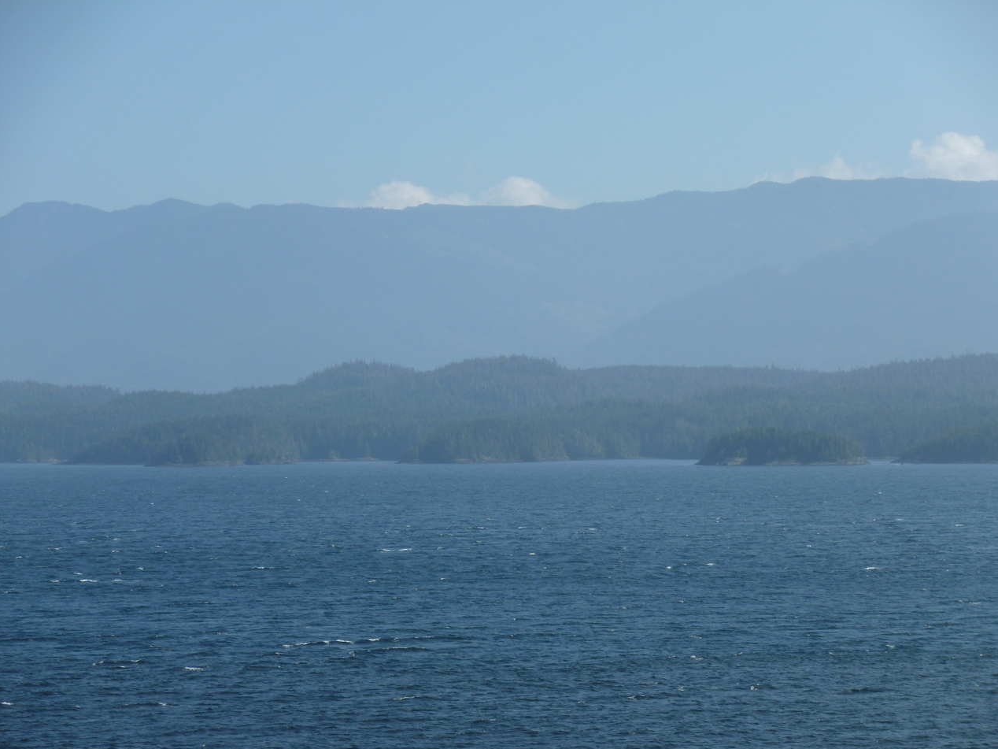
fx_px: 3056
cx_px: 501
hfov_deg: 18.5
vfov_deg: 14.0
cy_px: 376
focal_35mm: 106
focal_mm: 18.8
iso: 80
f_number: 5.2
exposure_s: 1/400
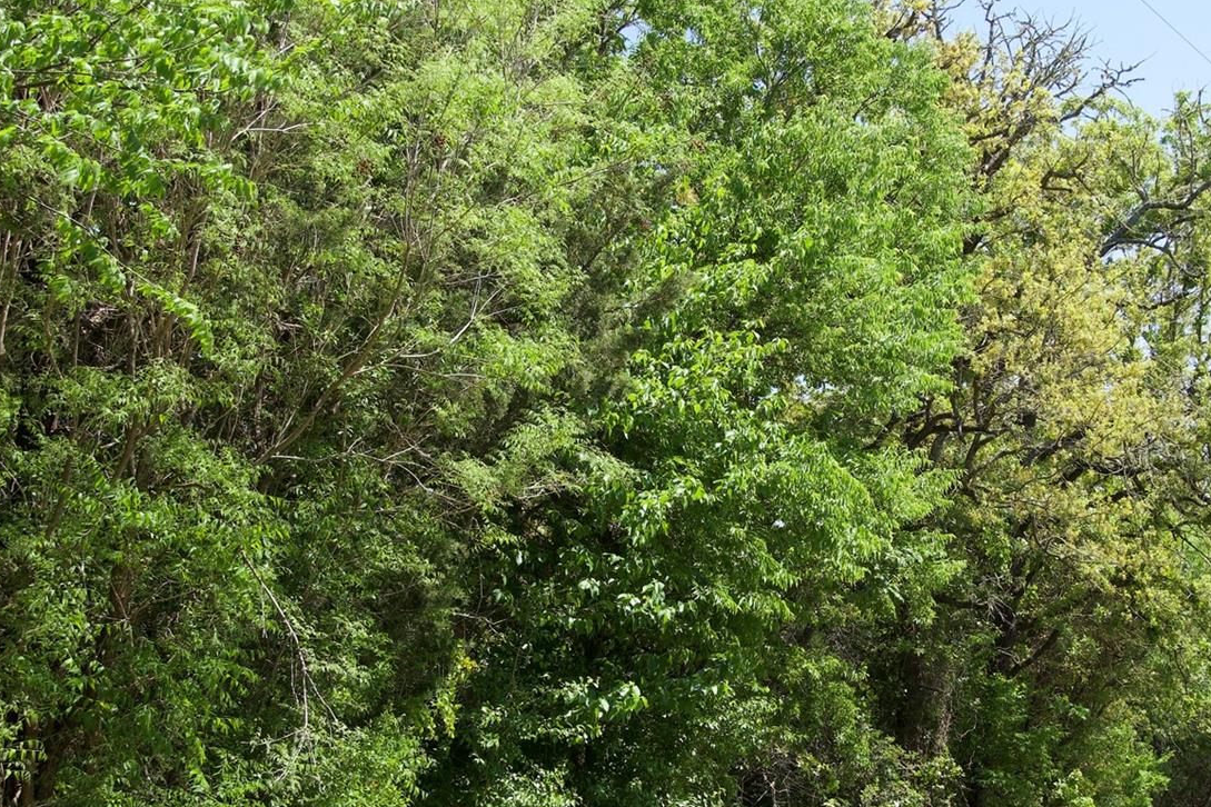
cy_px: 579
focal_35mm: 79
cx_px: 735
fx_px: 2657
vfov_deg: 17.2
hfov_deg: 25.6
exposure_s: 1/320
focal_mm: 28
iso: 100
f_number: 5
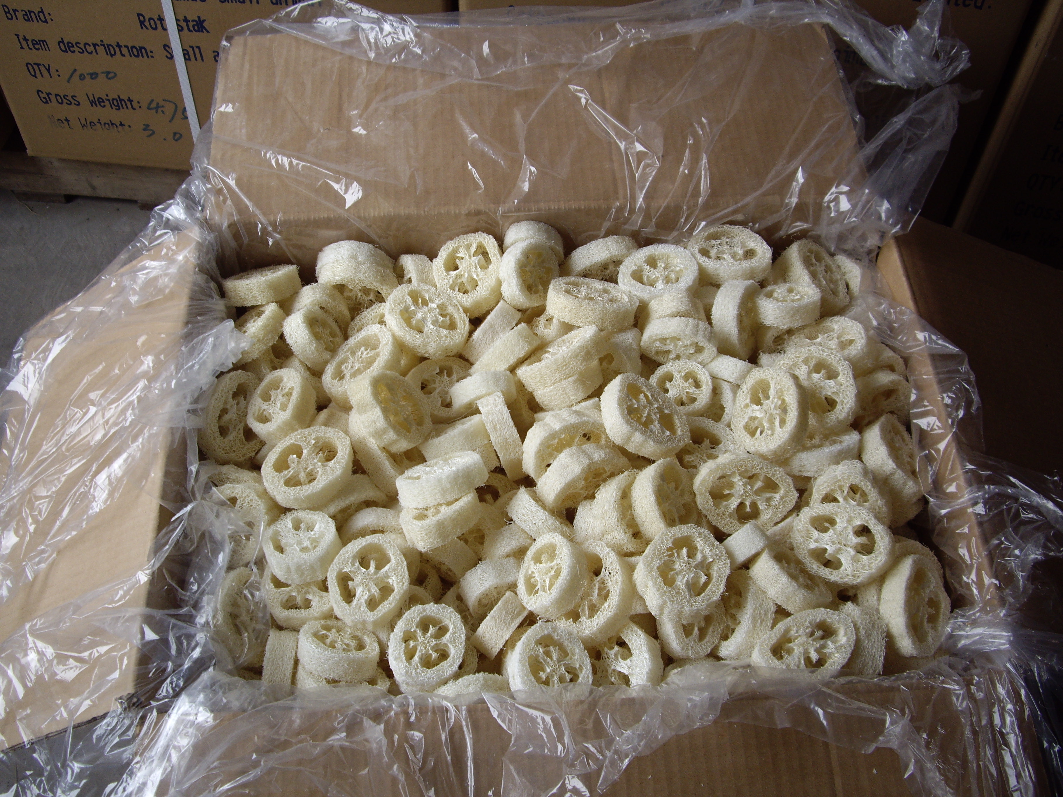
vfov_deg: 37.7
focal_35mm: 38
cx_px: 532
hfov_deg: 49.0
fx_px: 1167
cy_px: 398
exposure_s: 1/100
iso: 100
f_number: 2.8
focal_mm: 7.9
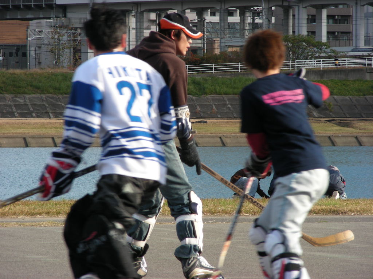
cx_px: 186
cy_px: 140
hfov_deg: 8.6
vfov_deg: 6.5
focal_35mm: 230
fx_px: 2478
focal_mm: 38.3
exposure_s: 1/197
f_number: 4
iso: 50
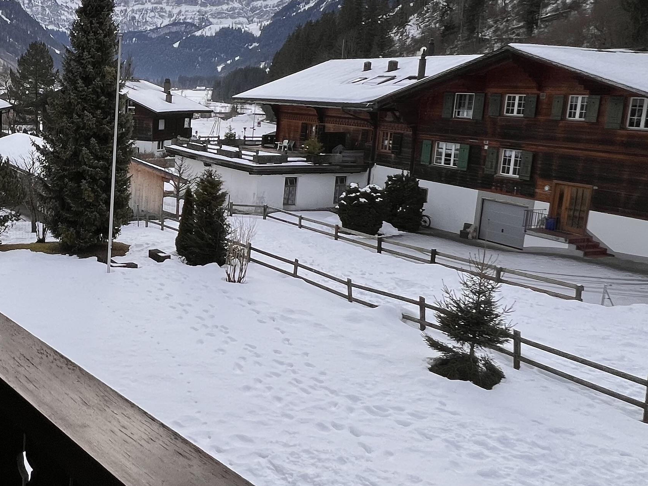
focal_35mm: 31
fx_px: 580
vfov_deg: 45.0
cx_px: 41
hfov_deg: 50.3
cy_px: 174
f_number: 1.8
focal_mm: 1.57
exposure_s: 1/1908
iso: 32
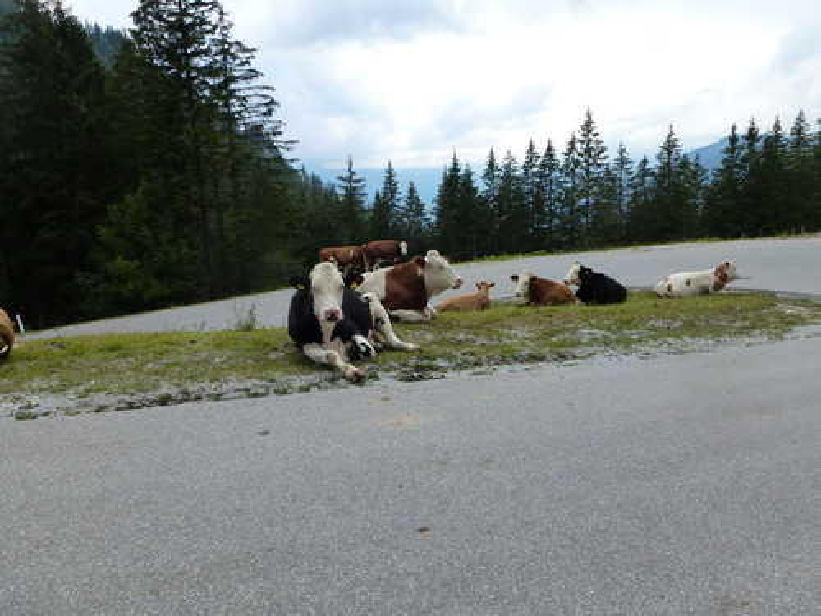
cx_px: 410
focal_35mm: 25
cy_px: 308
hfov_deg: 69.4
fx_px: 593
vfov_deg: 54.9
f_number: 4
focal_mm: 4.3
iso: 160
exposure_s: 1/500
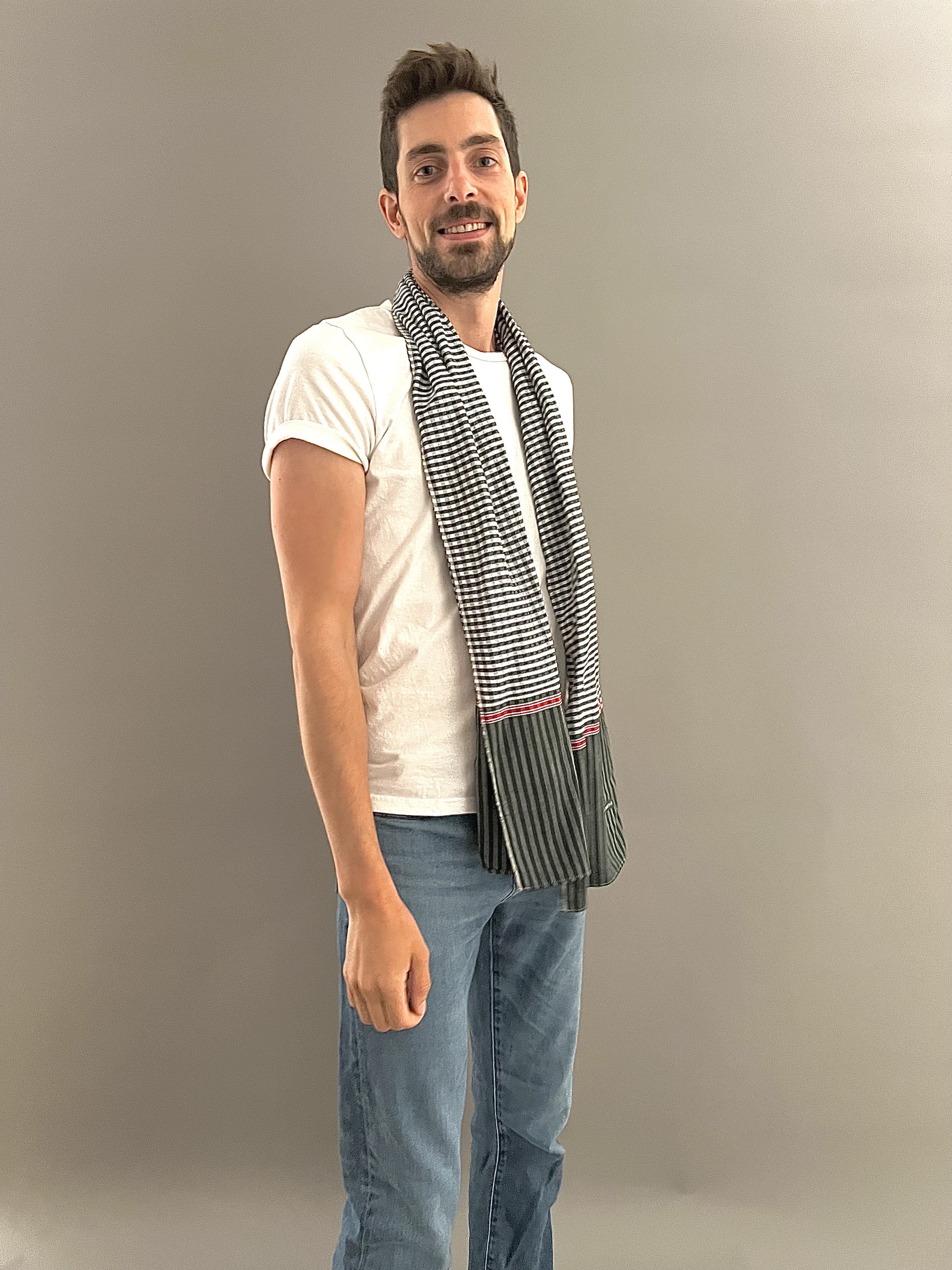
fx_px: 953
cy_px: 635
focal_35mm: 26
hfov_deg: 53.1
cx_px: 476
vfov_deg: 67.3
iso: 640
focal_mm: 5.7
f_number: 1.5
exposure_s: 1/37
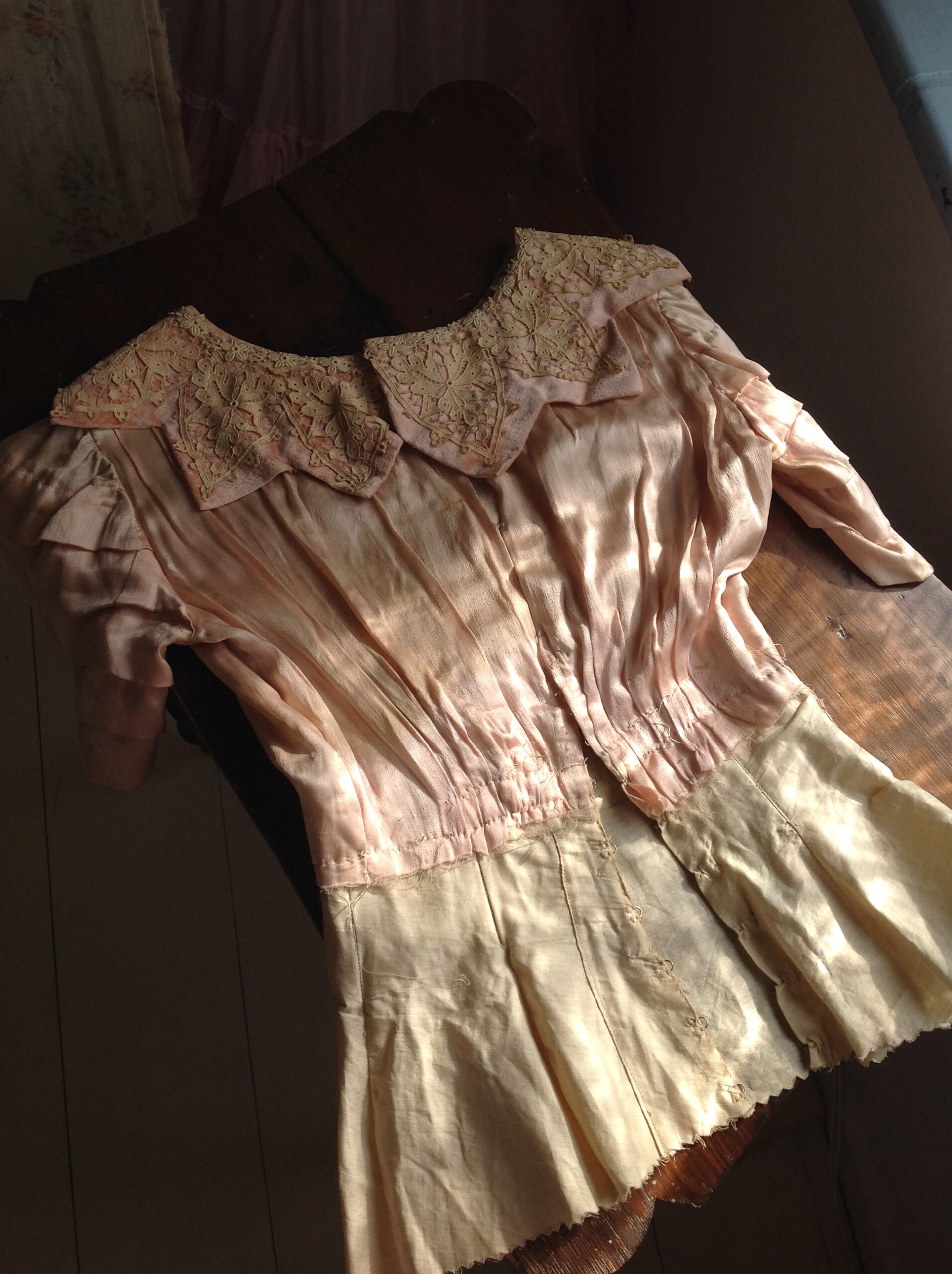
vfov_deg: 52.7
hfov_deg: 40.6
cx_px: 476
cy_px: 637
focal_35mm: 35
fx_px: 1287
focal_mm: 4.28
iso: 50
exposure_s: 1/703
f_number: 2.4
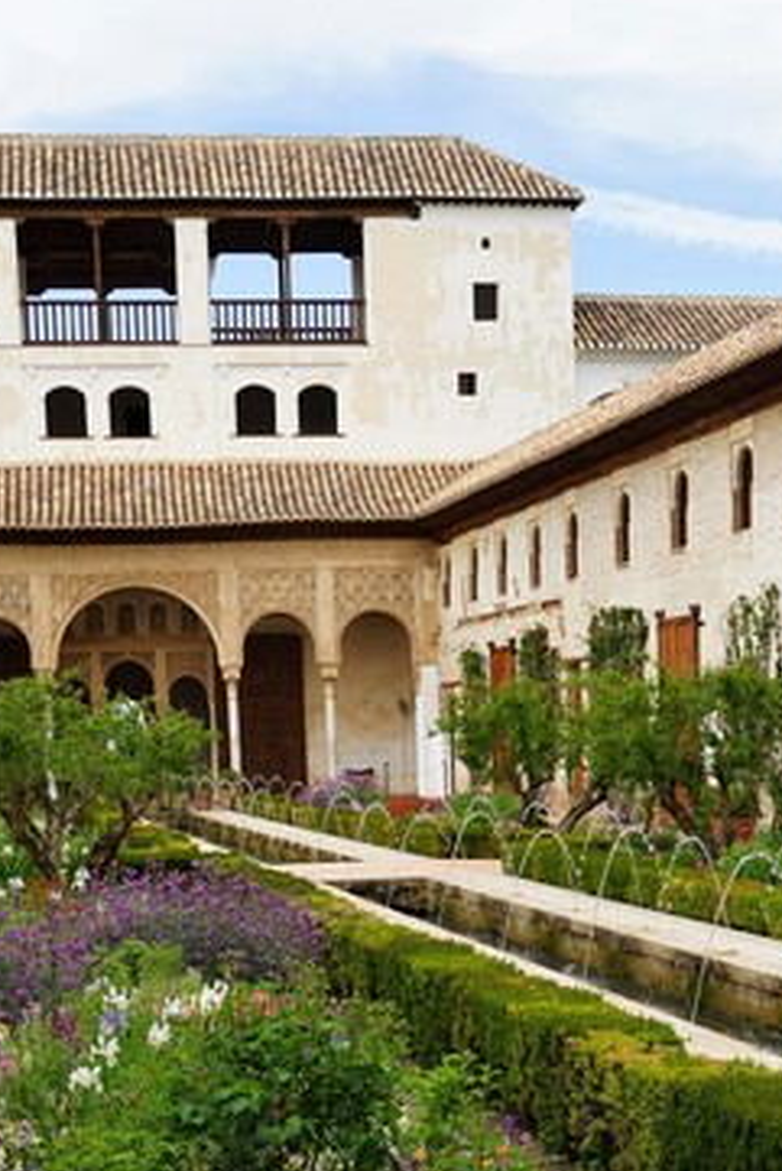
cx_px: 435
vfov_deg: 30.5
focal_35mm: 63
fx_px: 2051
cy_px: 1044
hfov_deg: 21.6
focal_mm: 33
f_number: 9
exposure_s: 1/100
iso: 100
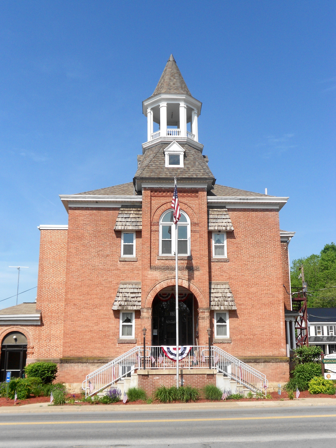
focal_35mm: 37
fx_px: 479
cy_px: 224
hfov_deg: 38.7
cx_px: 168
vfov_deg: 50.1
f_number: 3.9
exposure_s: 1/800
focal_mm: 6.7
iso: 80
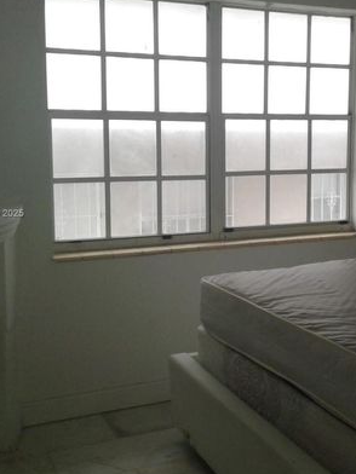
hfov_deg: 28.9
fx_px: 686
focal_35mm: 50
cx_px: 240
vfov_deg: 38.2
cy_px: 215
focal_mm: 3.3
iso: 50
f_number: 2.2
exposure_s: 1/50
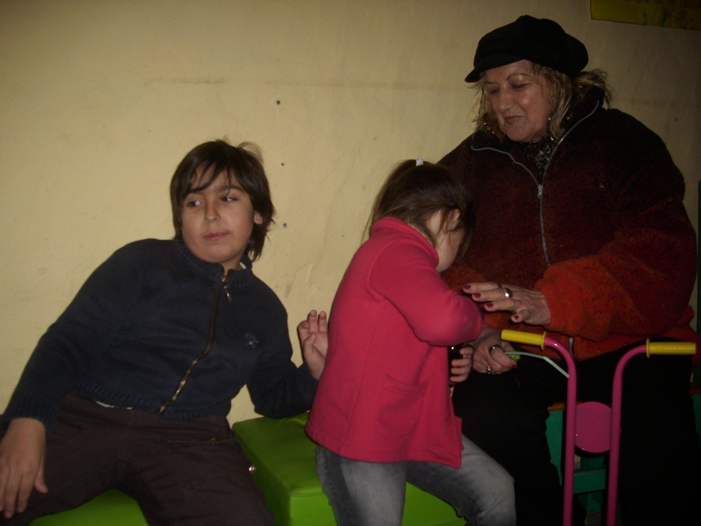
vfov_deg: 45.4
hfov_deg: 58.4
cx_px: 350
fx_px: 628
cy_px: 263
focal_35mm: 31
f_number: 2.8
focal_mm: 6.2
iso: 50
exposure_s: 1/30
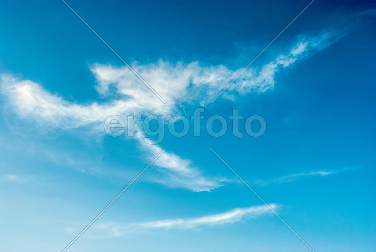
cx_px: 188
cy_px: 126
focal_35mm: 36
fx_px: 376
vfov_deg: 37.0
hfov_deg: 53.1
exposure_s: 1/200
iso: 100
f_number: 7.1
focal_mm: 24
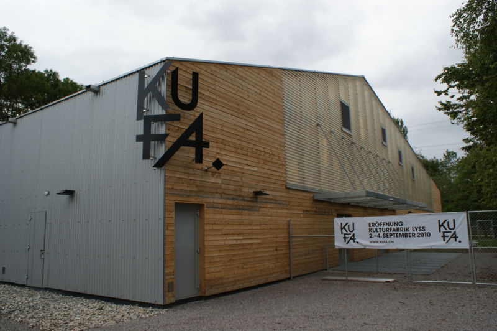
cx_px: 248
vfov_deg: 47.9
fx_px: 372
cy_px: 166
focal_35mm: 27
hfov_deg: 67.4
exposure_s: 1/80
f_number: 10
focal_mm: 18
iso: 100
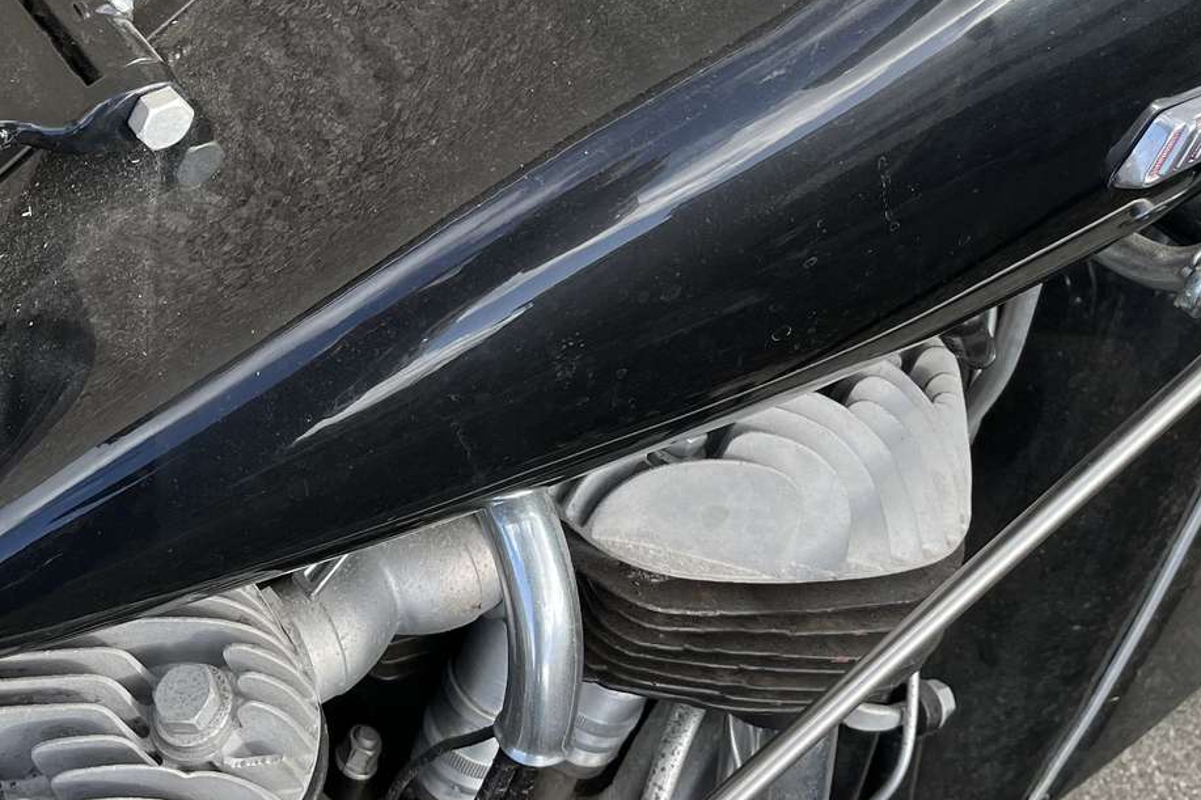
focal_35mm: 59
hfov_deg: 33.9
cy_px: -72
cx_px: 492
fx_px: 1968
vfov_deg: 21.8
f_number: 1.6
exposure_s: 1/575
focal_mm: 4.2
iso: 32
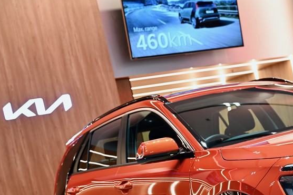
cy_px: 166
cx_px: 265
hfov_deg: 24.3
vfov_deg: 16.7
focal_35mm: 81
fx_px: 659
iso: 1000
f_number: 2.8
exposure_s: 1/250
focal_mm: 44
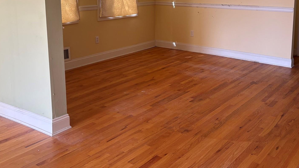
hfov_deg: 49.1
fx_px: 325
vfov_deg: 28.3
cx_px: 180
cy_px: 31
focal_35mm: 41
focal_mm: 5.96
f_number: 1.6
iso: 100
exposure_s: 1/121
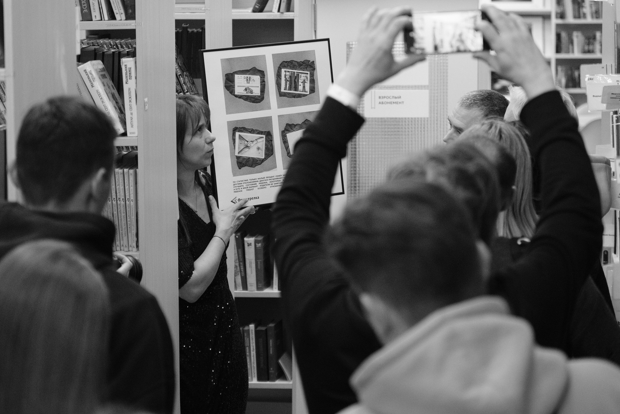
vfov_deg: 11.7
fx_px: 2015
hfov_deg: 17.5
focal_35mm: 117
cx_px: 292
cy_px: 205
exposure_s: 1/200
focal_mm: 70
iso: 4000
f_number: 3.2
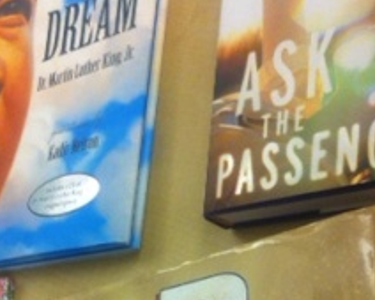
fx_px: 944
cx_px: 160
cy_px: 281
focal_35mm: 85
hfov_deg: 22.4
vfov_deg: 17.8
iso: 160
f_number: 2.8
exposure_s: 1/15
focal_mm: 3.85
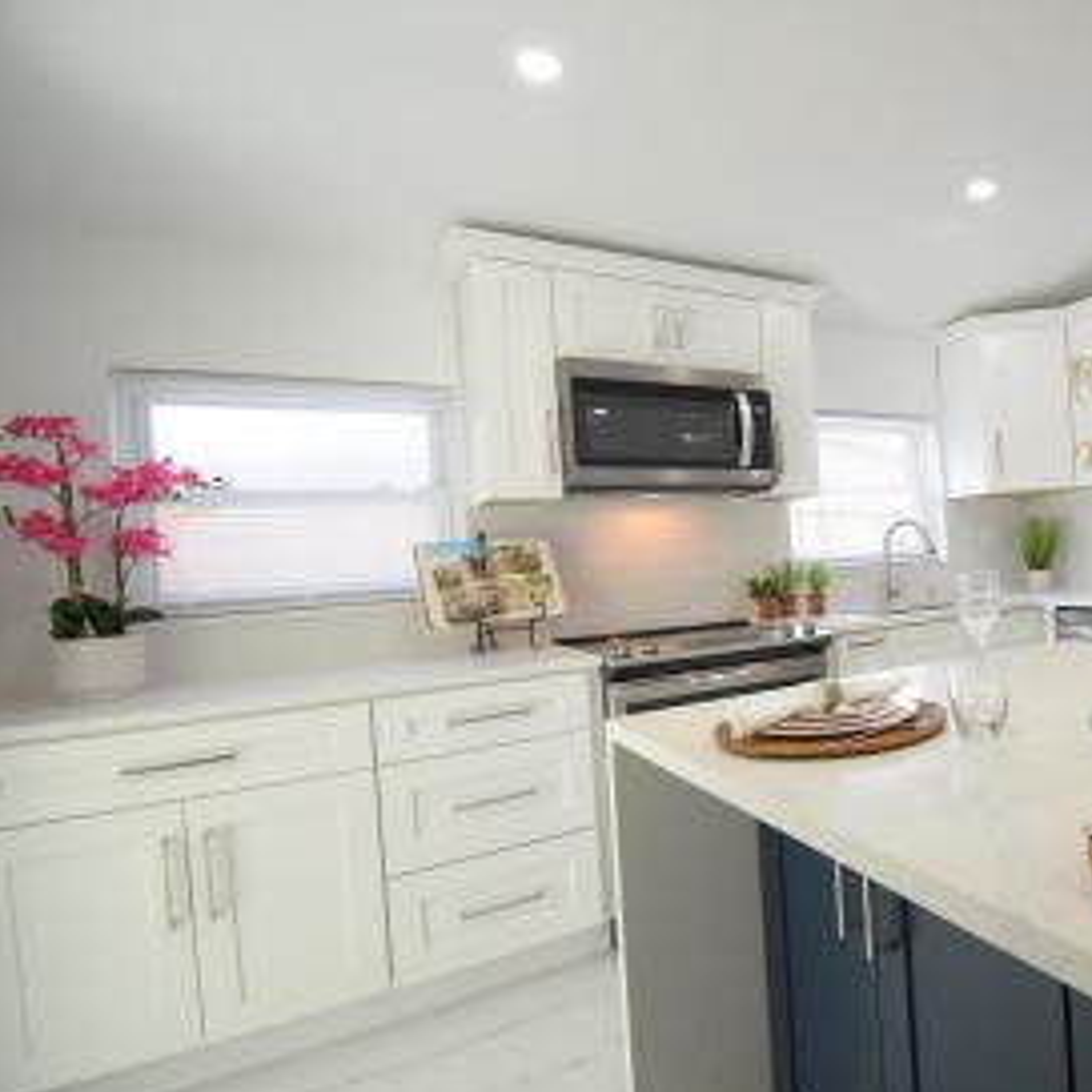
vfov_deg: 72.1
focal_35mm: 21
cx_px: 883
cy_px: 562
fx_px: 749
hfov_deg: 65.2
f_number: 4.5
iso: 400
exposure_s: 1/60
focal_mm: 10
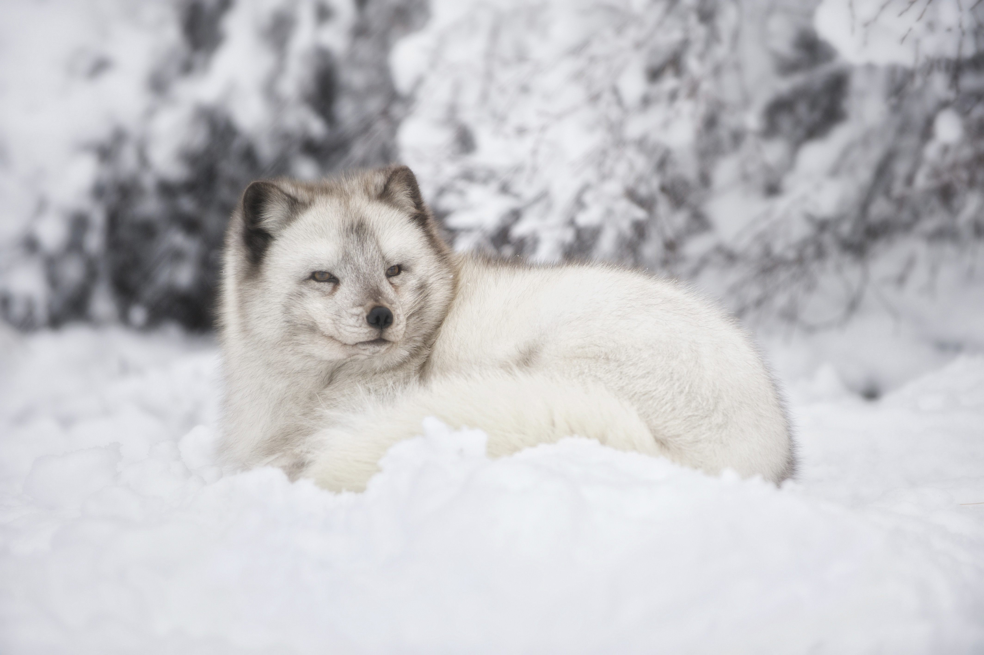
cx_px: 492
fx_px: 5463
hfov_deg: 10.3
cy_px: 328
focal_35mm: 200
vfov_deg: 6.9
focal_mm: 200
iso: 720
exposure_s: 1/500
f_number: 4
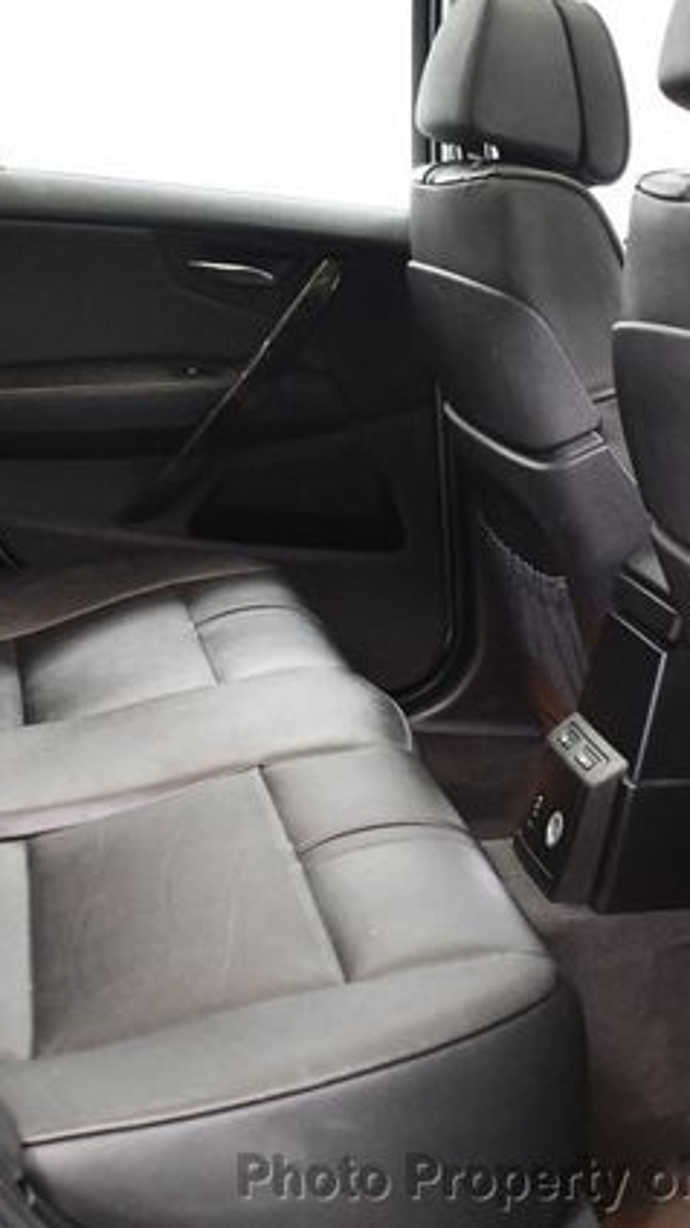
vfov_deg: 36.6
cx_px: 203
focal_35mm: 57
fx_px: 1857
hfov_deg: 20.9
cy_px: 614
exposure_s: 1/60
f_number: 3.5
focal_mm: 18
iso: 4000
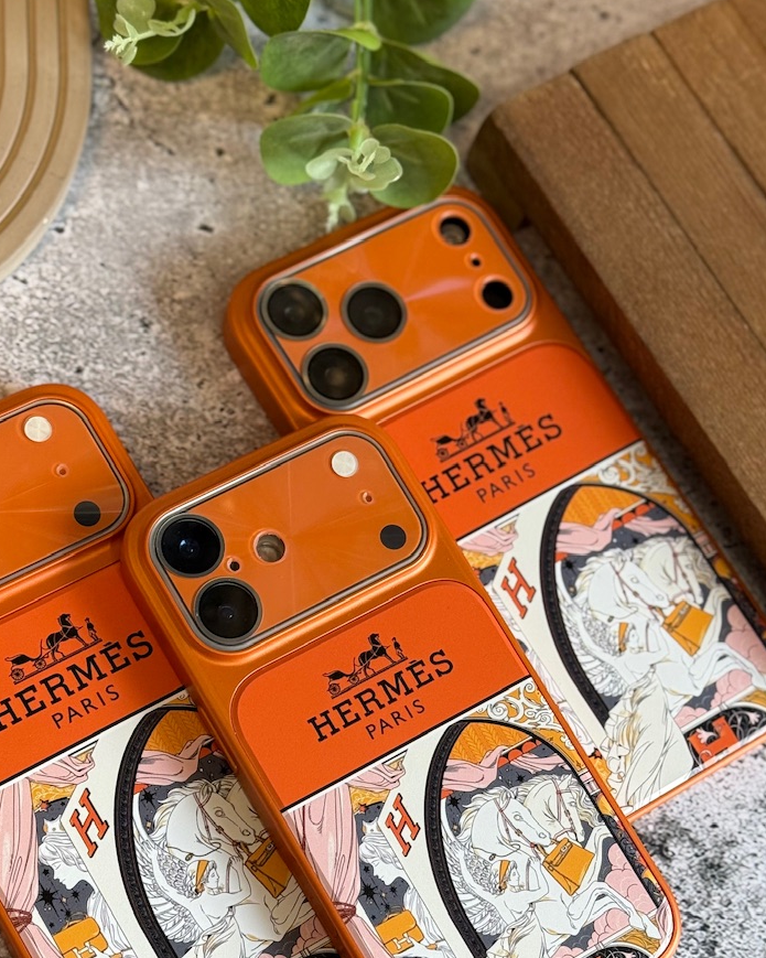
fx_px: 1956
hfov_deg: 22.1
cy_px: 637
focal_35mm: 69
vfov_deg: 27.4
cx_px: 294
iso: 200
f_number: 1.78
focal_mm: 6.76
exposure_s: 1/100
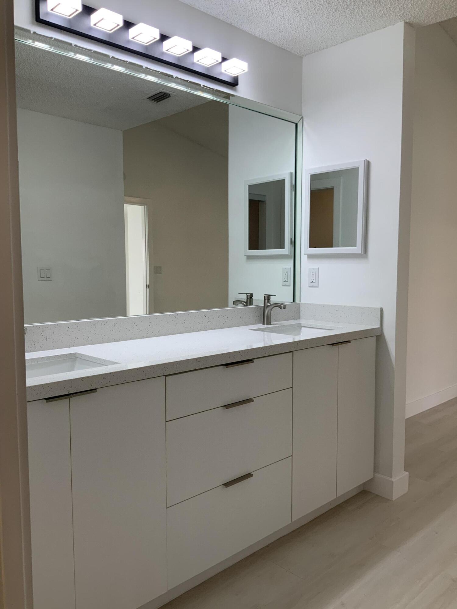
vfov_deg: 61.7
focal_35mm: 29
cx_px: 228
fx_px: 510
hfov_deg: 48.2
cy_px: 304
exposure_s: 1/120
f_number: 1.8
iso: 40
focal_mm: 3
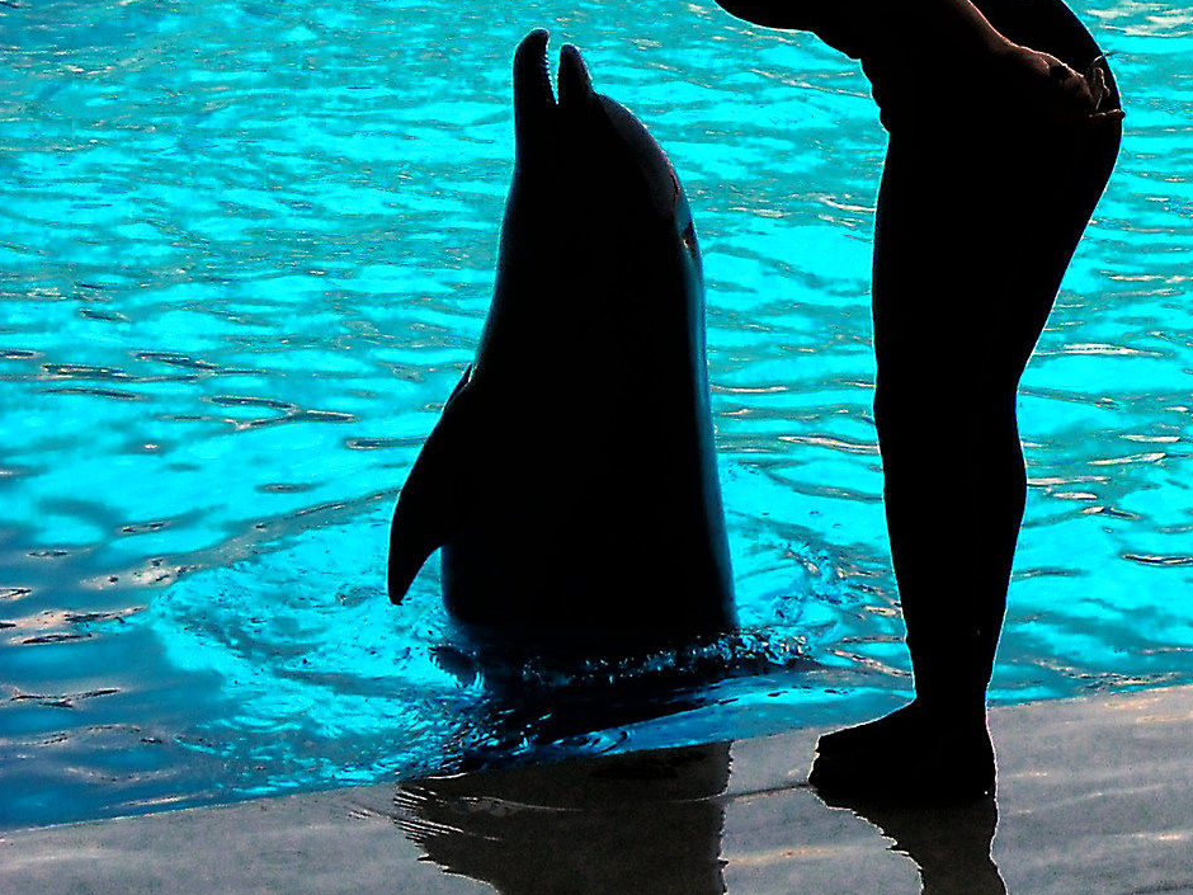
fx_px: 9236
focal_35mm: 268
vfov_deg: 5.5
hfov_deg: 7.3
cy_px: 235
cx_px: 1520
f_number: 4.7
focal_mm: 17.1
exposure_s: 1/478
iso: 64
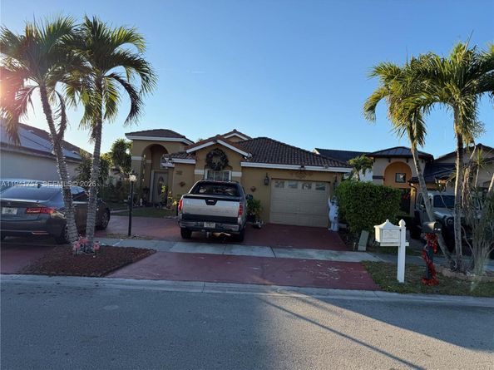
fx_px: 342
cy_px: 185
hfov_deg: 71.6
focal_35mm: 24
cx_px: 247
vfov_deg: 56.8
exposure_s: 1/2703
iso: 80
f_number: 1.78
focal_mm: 6.76
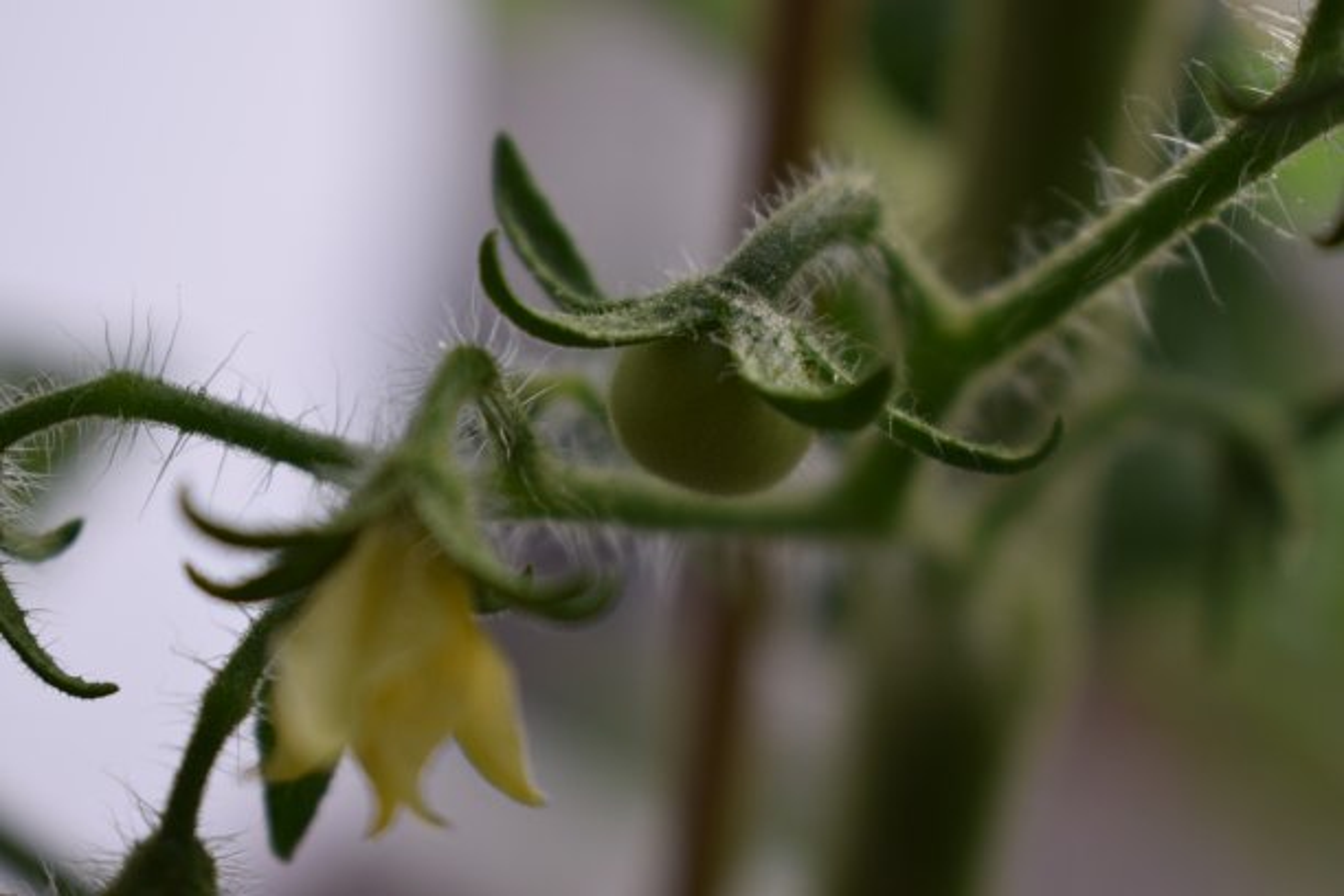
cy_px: 448
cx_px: 672
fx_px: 3080
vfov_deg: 16.6
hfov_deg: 24.6
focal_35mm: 82
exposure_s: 1/125
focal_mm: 55
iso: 400
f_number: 5.6
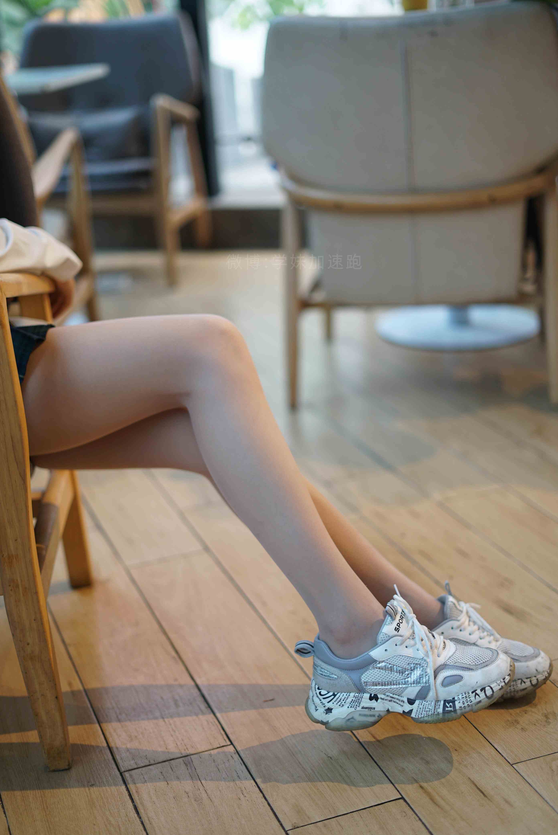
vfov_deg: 38.9
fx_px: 1184
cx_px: 278
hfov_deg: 26.5
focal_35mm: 51
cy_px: 418
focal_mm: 50
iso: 200
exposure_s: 1/80
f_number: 1.8
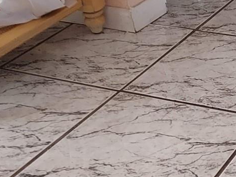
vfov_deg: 17.7
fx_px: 559
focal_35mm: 82
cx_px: 272
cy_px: 163
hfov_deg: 22.3
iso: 400
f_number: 1.8
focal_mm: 4.6
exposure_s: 1/60
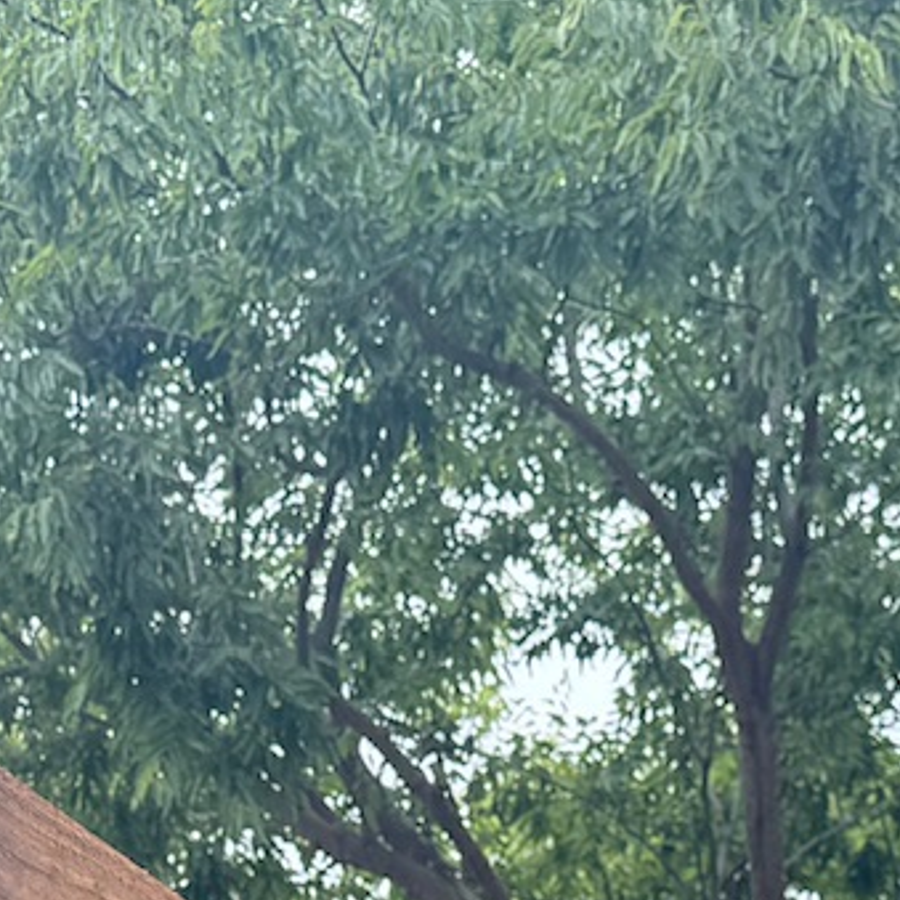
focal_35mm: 128
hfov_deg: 13.6
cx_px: 412
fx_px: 3765
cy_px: 1850
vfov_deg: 12.0
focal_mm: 6.76
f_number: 1.78
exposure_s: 1/678
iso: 80
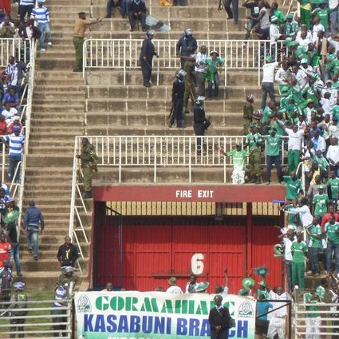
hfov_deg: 3.7
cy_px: 170
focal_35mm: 473
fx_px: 5241
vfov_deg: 3.7
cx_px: 191
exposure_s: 1/200
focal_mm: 49.2
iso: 80
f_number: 4.9
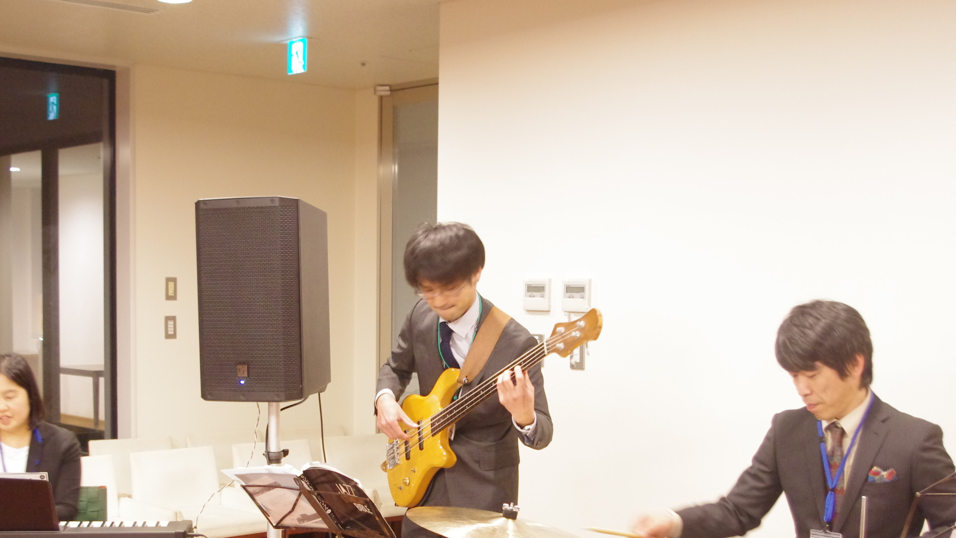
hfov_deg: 37.2
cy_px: 421
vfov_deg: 21.2
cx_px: 437
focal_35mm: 56
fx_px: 1420
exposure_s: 1/15
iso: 2000
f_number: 4
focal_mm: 26.25
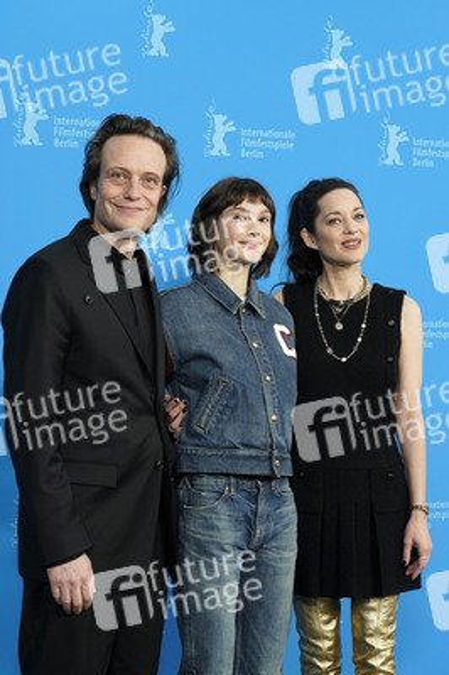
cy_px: 338
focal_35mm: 48
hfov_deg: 28.0
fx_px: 899
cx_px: 224
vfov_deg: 41.1
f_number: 5.6
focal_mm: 48
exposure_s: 1/160
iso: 2000
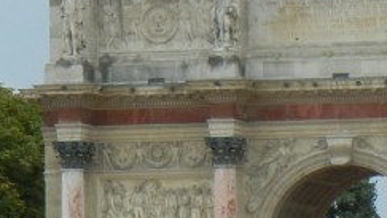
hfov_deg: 4.1
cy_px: -14
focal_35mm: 532
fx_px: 5462
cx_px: 283
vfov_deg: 2.3
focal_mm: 20.9
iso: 160
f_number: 4.6
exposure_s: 1/748
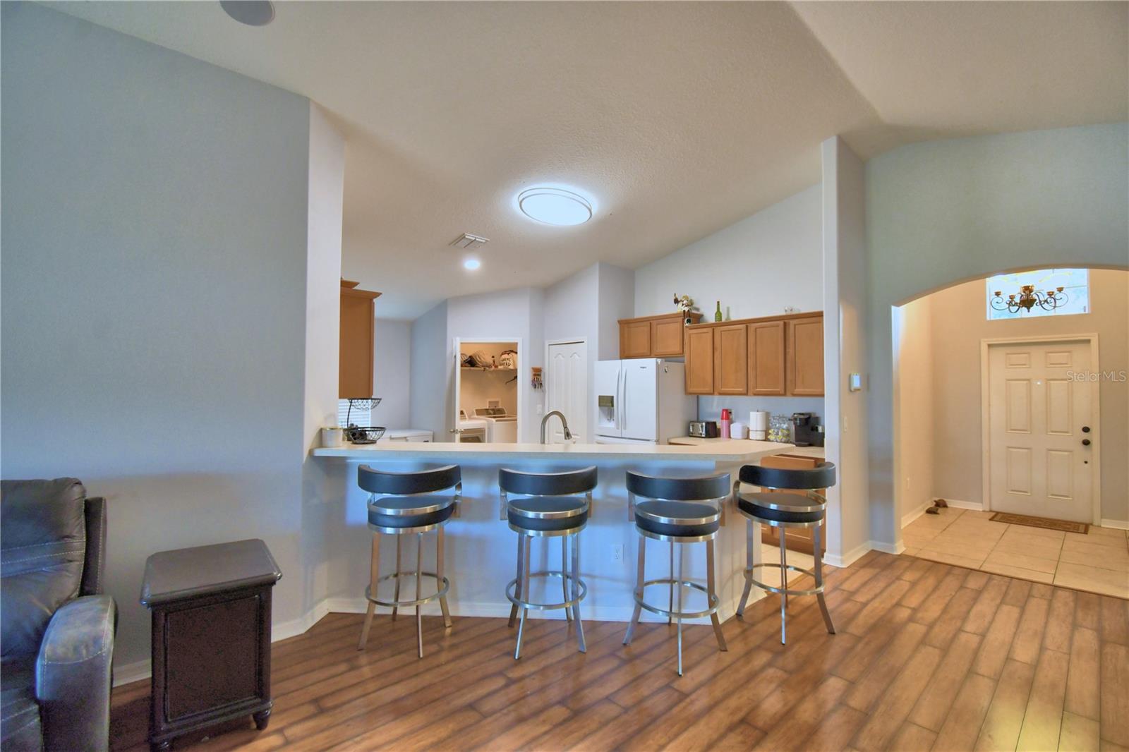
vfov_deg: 77.3
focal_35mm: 15
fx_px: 470
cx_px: 564
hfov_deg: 100.4
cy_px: 376
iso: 450
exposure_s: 1/30
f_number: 4.5
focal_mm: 10
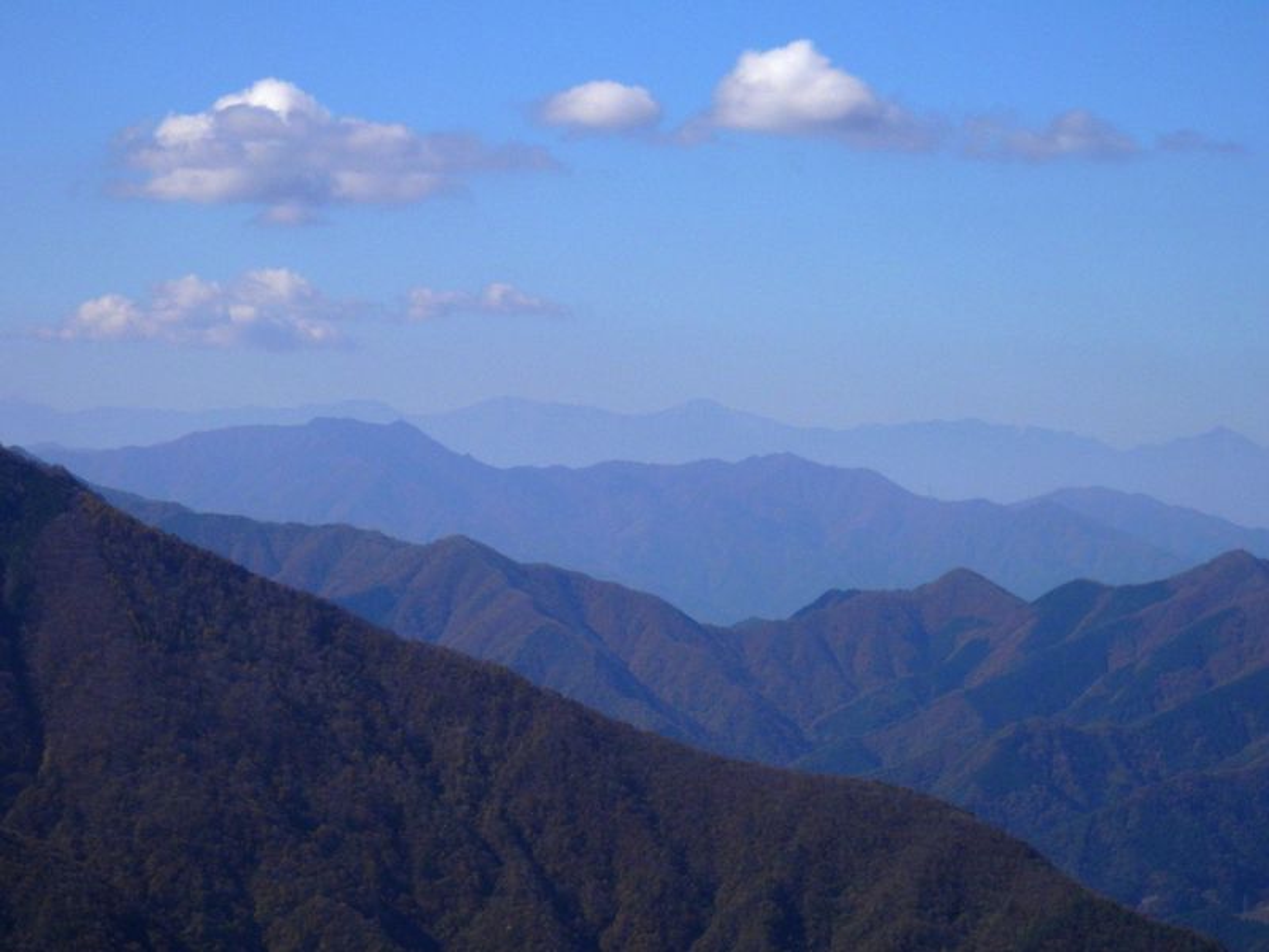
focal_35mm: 128
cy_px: 476
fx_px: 4692
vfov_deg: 11.6
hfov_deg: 15.4
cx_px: 634
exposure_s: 1/200
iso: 80
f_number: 14.9
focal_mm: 22.9
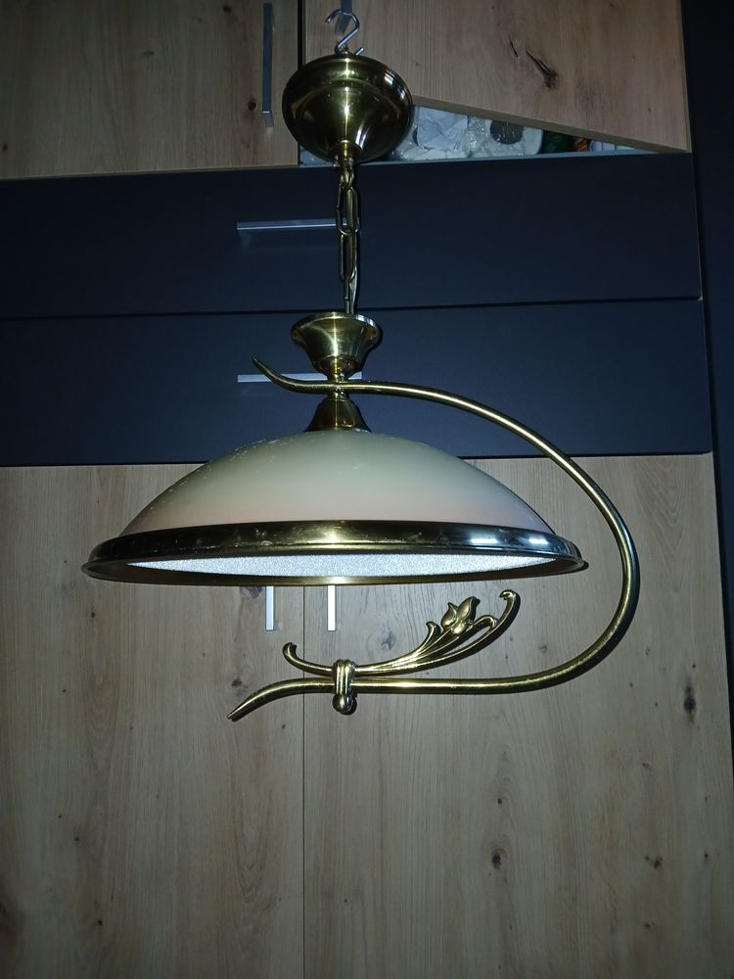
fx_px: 735
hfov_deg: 53.1
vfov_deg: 67.3
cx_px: 367
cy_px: 490
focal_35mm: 26
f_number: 1.8
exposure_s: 1/50
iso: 200
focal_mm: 3.98
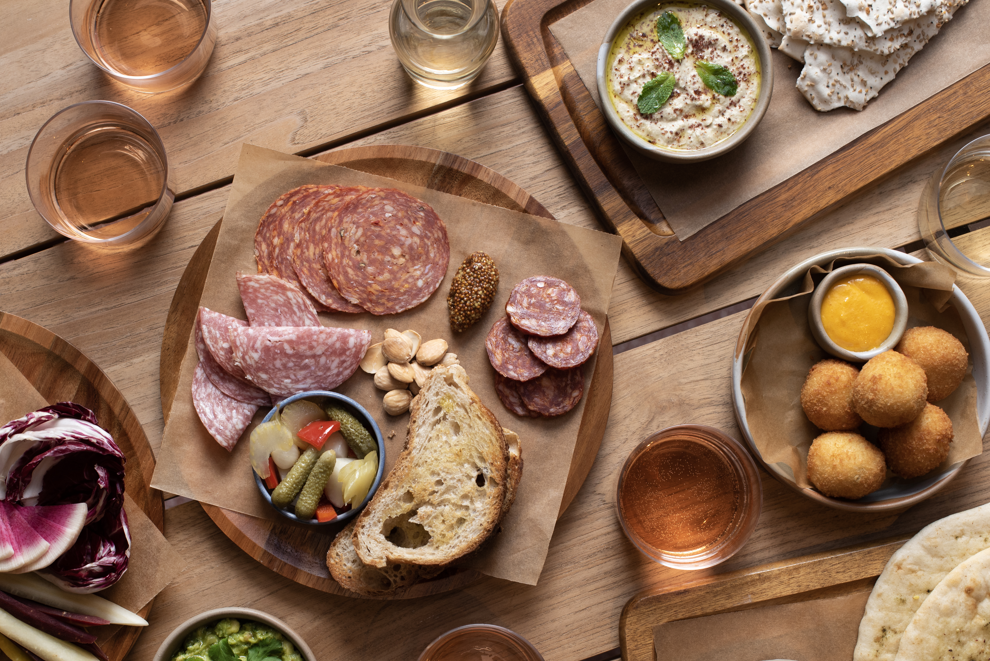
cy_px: 389
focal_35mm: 61
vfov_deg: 22.3
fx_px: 1678
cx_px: 411
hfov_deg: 32.8
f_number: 5
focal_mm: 50
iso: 400
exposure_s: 1/125
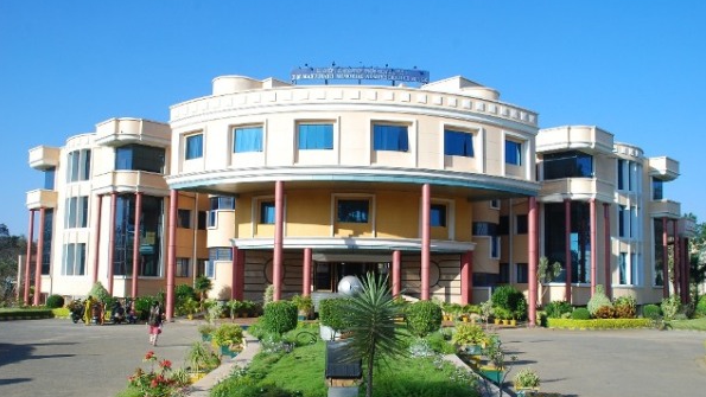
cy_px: 228
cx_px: 350
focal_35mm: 35
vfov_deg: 33.7
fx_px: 655
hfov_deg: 56.6
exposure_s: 1/200
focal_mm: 22
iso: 250
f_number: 11
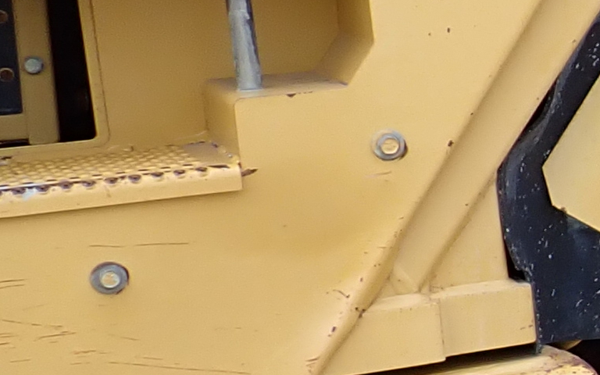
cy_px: 206
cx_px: 1378
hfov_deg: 12.4
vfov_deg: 9.5
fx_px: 2257
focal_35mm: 138
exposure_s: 1/400
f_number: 2.8
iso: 100
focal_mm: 4.5
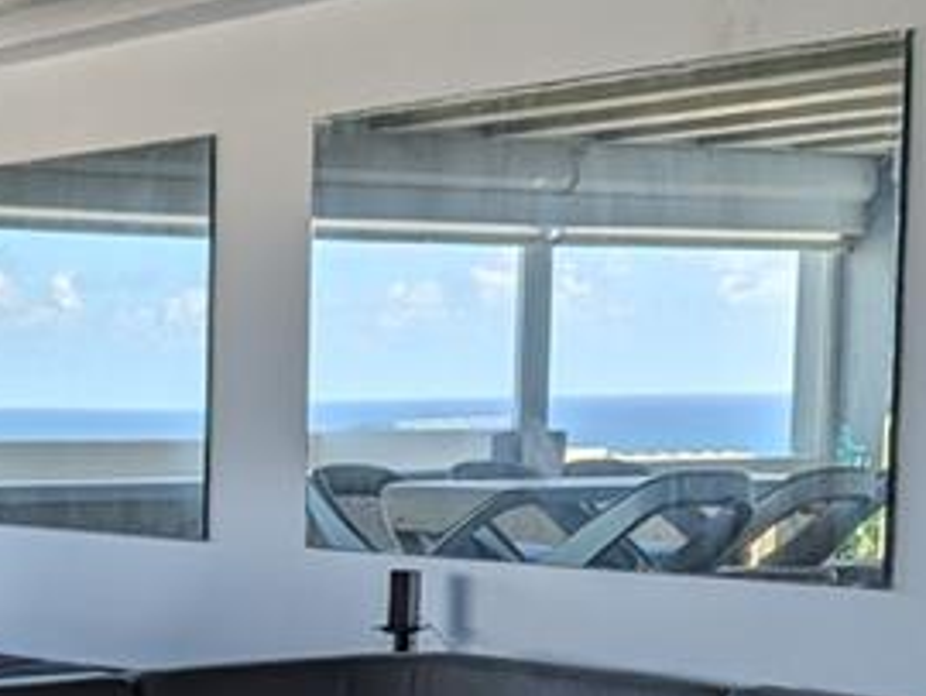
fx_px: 2436
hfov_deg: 20.2
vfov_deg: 16.0
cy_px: 682
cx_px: -189
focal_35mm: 91
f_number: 1.7
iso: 38
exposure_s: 1/1088
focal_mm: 4.53
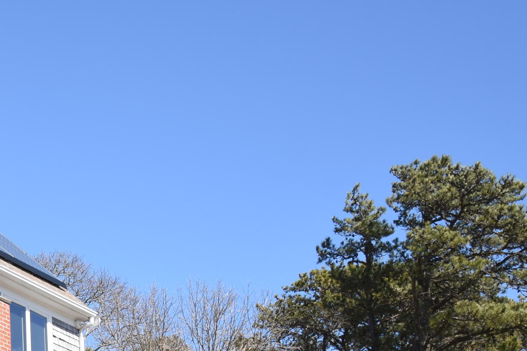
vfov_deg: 15.5
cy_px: 408
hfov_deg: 22.1
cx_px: -108
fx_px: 1244
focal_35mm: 85
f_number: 5.6
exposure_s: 1/250
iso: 100
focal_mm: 20
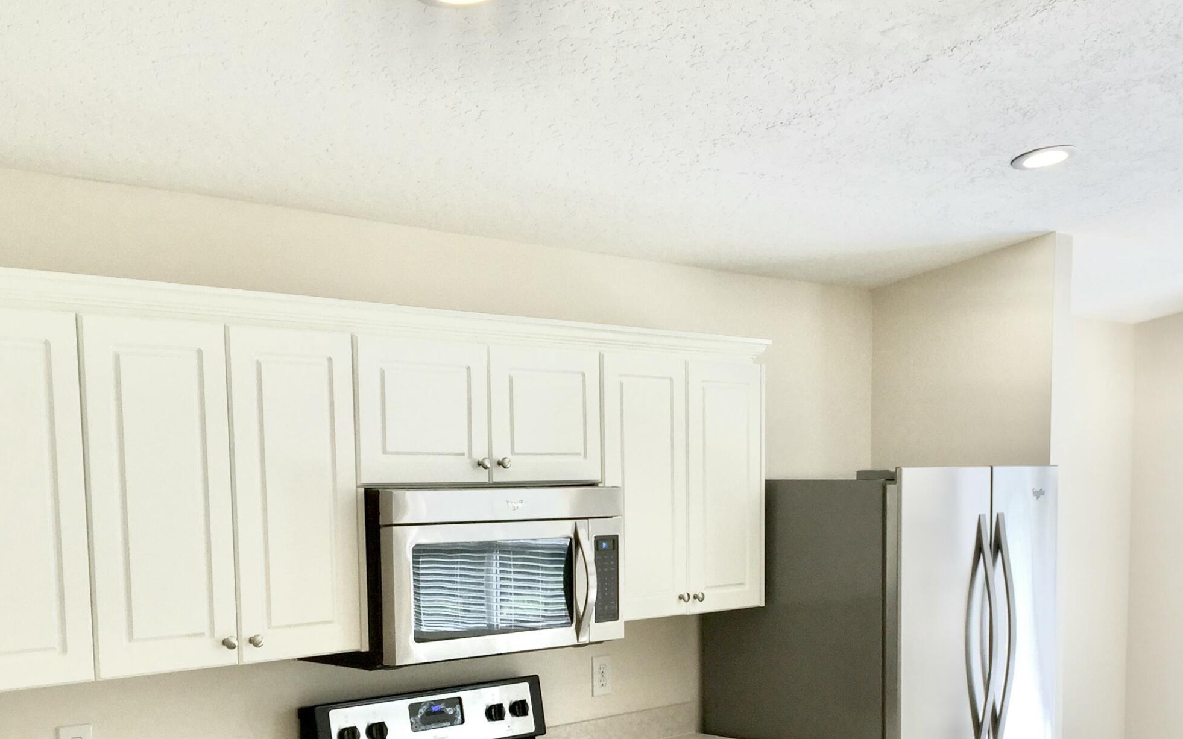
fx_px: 1515
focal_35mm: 47
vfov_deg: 26.5
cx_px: 760
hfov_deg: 42.2
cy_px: 657
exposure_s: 1/159
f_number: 2.2
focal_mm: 4.15
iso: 32
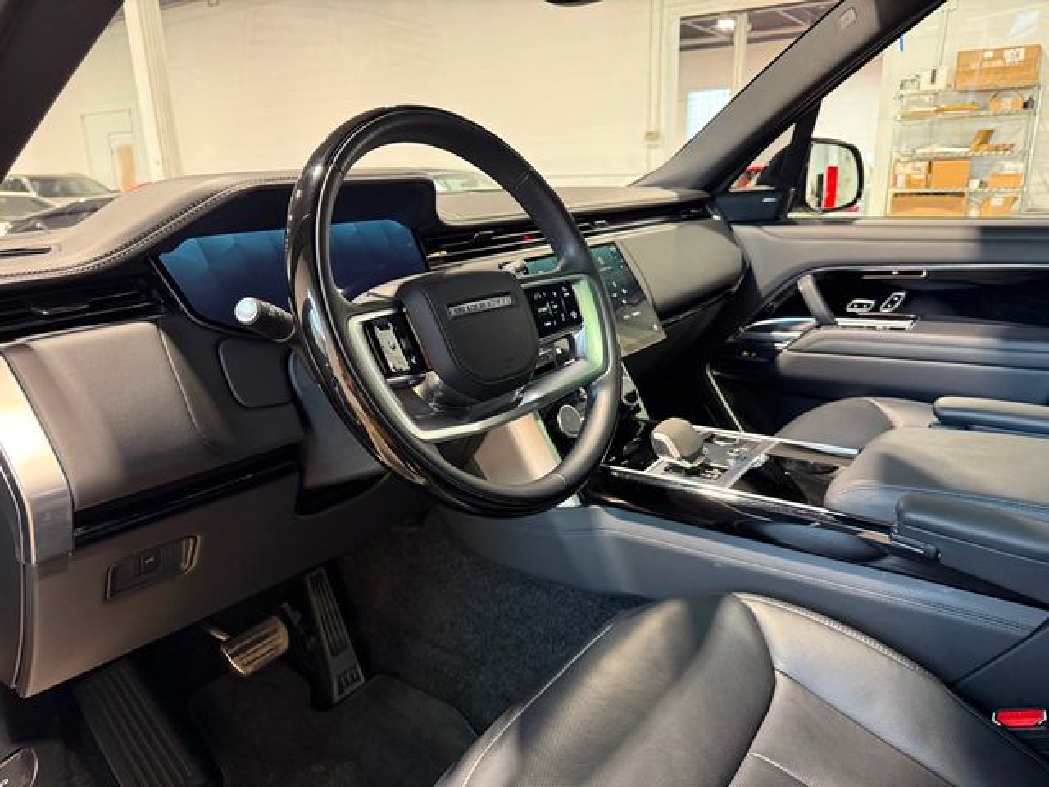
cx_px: 524
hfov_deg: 71.6
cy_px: 394
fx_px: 727
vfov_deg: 56.8
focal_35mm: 24
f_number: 1.78
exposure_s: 1/60
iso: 400
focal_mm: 6.76
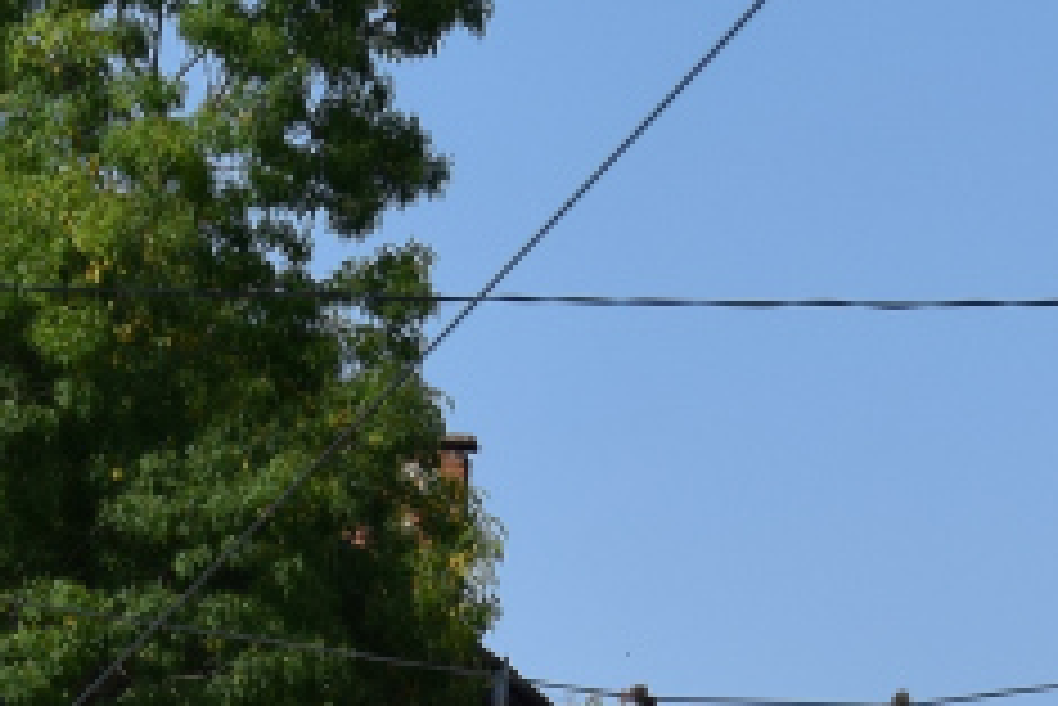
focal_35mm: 514
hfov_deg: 4.0
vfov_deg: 2.7
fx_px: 15115
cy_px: 1855
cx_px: 702
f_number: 6.3
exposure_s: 1/1000
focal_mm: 62
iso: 200
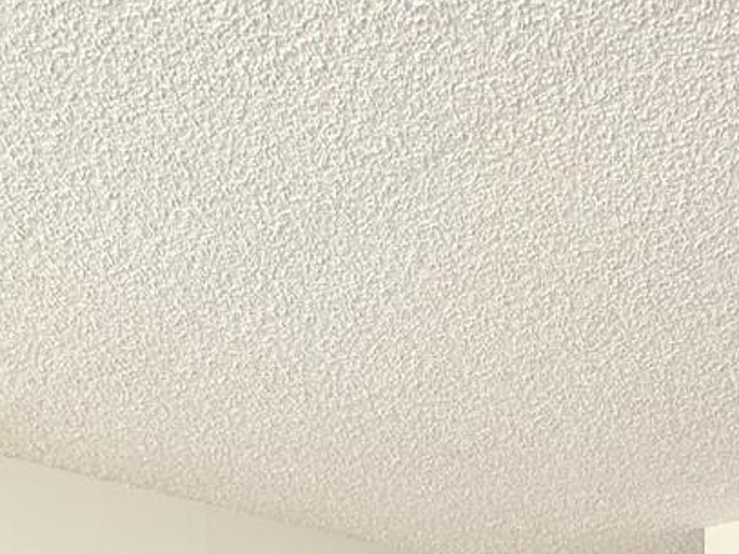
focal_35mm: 55
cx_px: 536
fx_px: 1174
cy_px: 965
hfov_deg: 34.4
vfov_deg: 20.1
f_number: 2.2
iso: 125
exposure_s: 1/99
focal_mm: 2.22
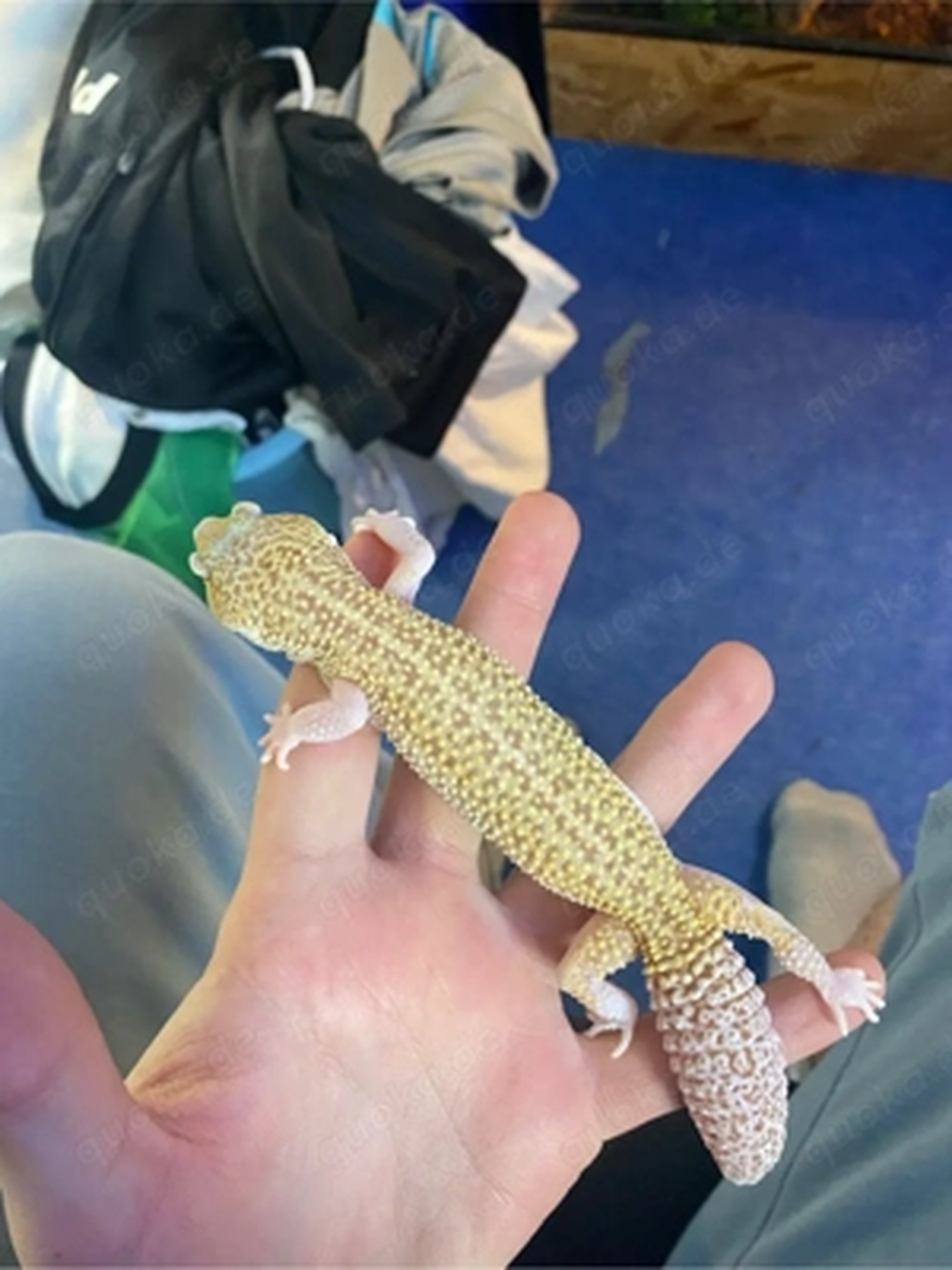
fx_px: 953
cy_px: 635
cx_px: 476
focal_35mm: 26
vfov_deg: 67.3
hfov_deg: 53.1
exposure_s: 1/33
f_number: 1.8
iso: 400
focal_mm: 4.25
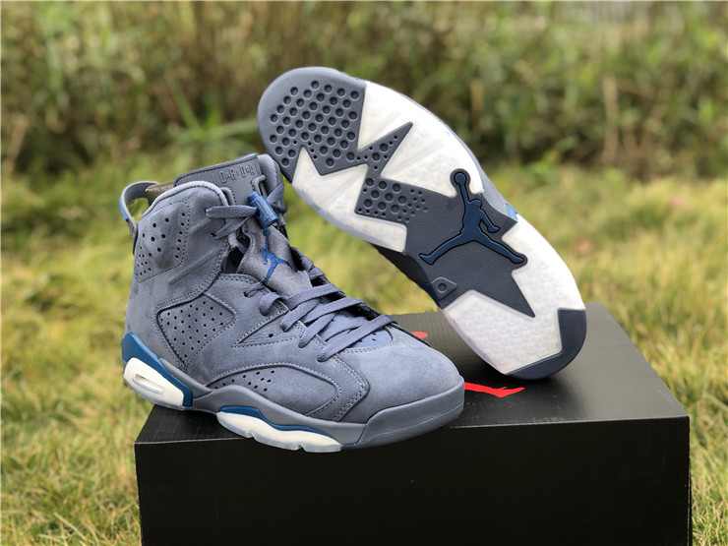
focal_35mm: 52
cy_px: 273
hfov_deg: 36.8
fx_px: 1094
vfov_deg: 28.0
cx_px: 364
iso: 25
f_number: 2.4
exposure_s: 1/100
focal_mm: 6
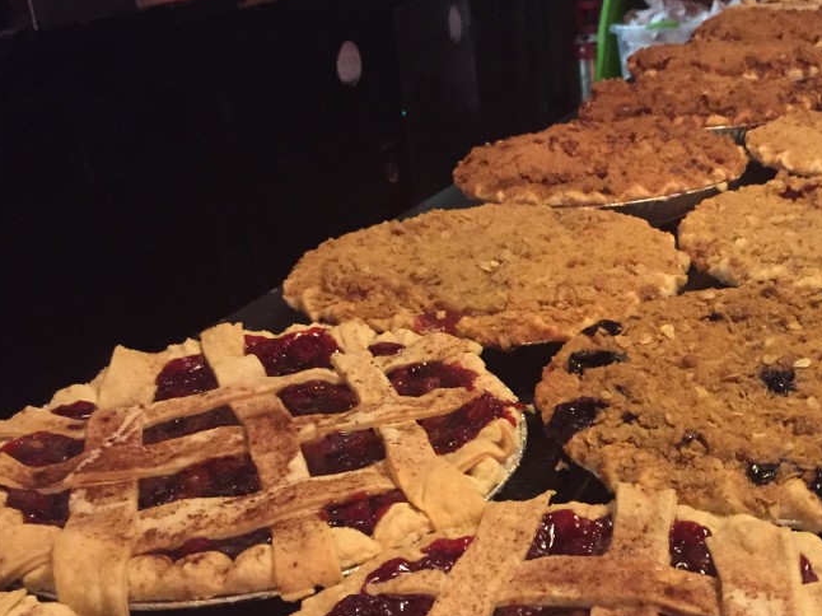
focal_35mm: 46
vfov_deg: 31.4
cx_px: 623
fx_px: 1092
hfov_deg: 40.0
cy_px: 377
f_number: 2.2
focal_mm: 4.15
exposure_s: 1/15
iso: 320
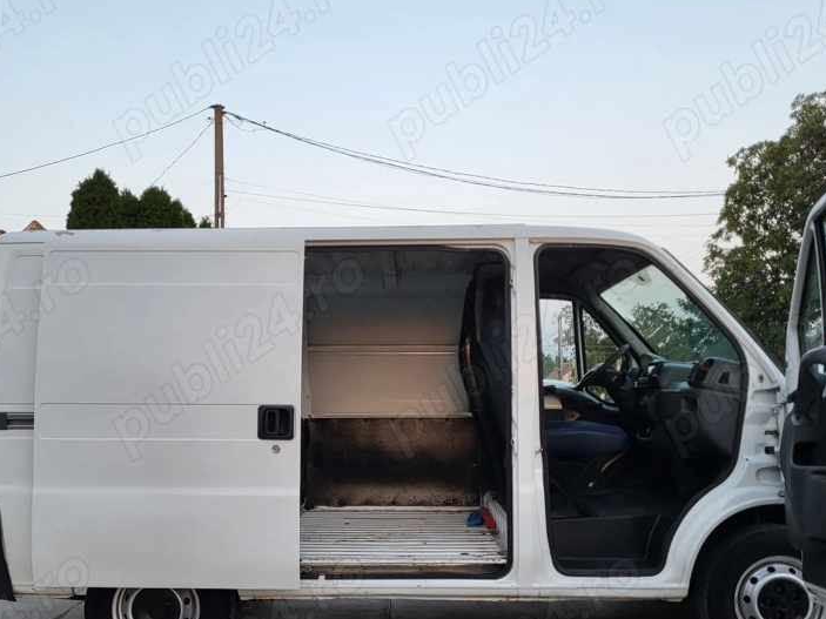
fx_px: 883
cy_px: 372
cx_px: 375
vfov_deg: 38.5
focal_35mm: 37
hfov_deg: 50.1
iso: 80
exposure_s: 1/100
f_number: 1.8
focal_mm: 5.4
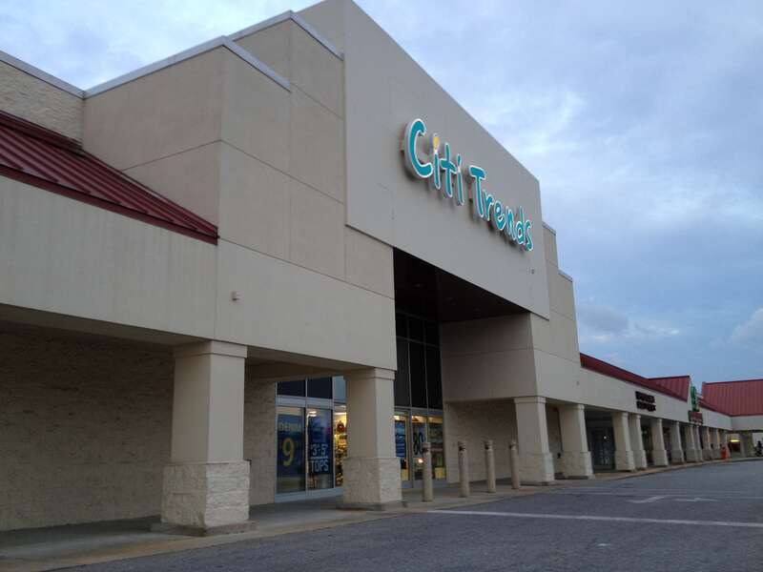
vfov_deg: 40.7
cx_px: 382
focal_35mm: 35
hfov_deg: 52.6
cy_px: 286
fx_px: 771
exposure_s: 1/40
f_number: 2.4
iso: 64
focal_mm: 4.28
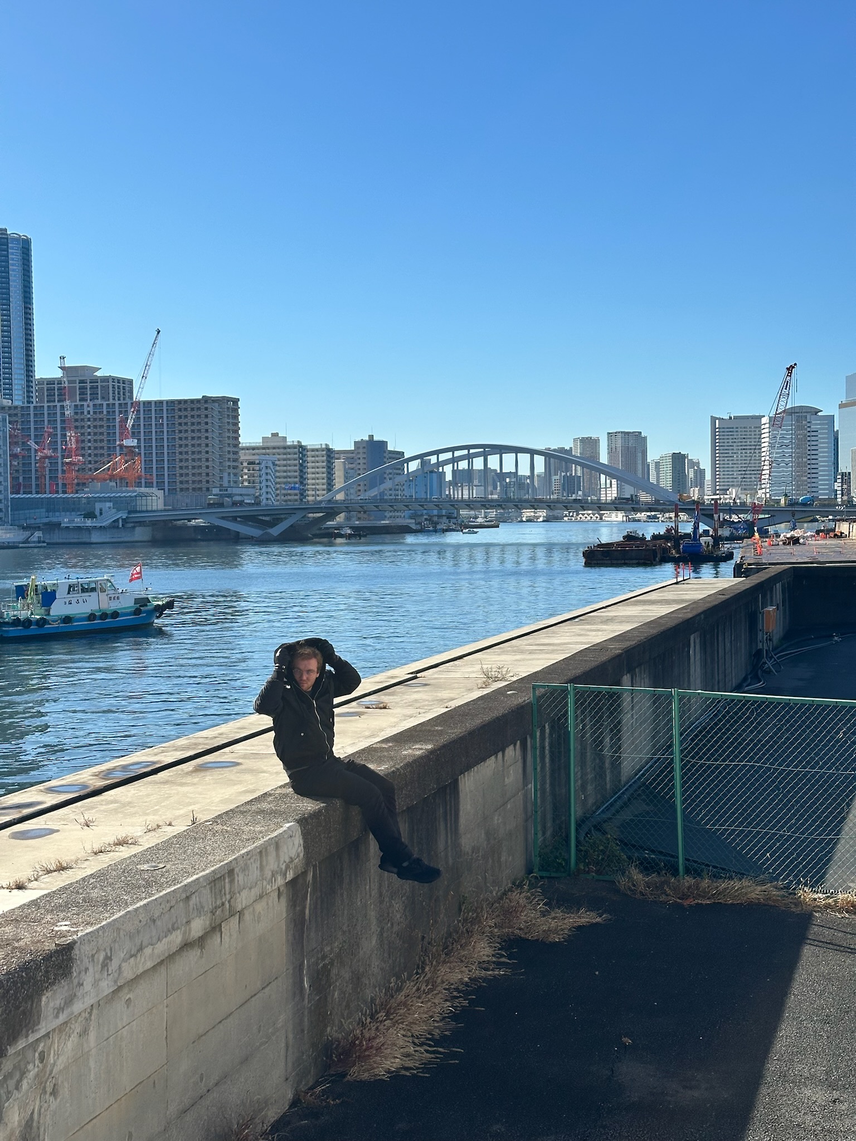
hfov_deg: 30.3
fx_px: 1583
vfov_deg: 39.7
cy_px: 570
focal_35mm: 48
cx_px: 428
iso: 64
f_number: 1.78
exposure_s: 1/5263
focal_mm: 6.86
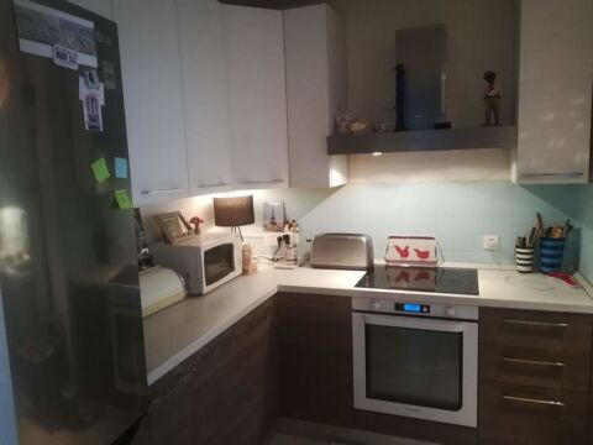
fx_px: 445
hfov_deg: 67.3
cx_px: 296
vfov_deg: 53.1
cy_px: 222
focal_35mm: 26
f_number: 2.2
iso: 500
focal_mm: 3.83
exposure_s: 1/25
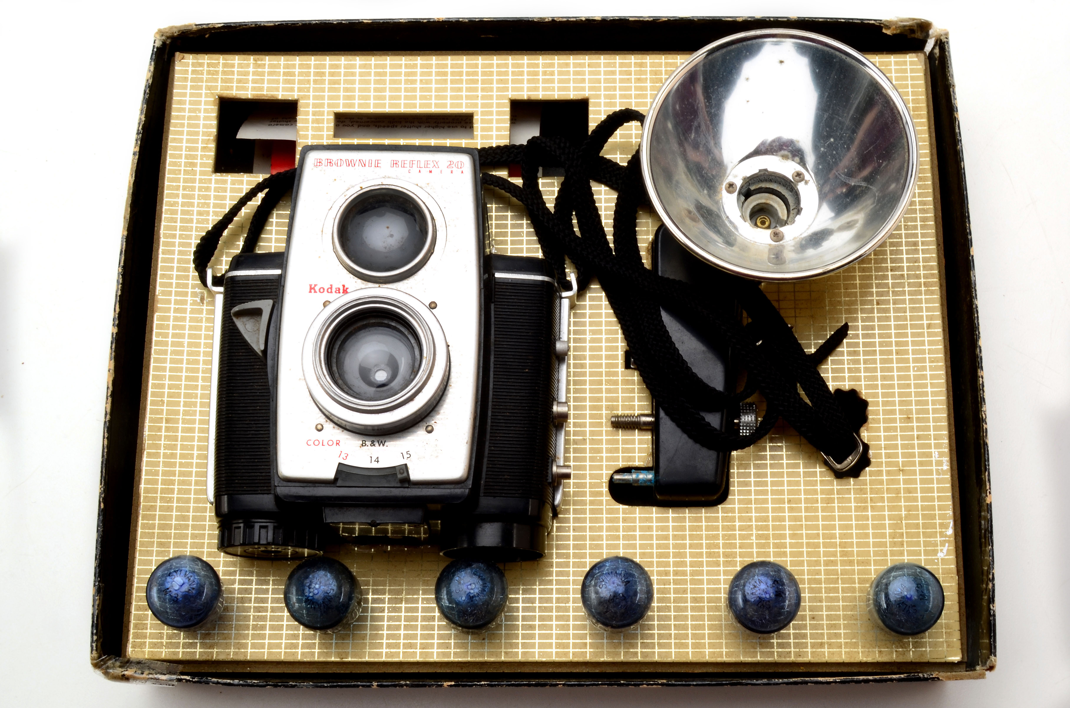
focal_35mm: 39
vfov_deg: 34.1
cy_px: 354
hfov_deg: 49.6
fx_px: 1157
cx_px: 535
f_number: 25
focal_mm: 26
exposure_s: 1/160
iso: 100
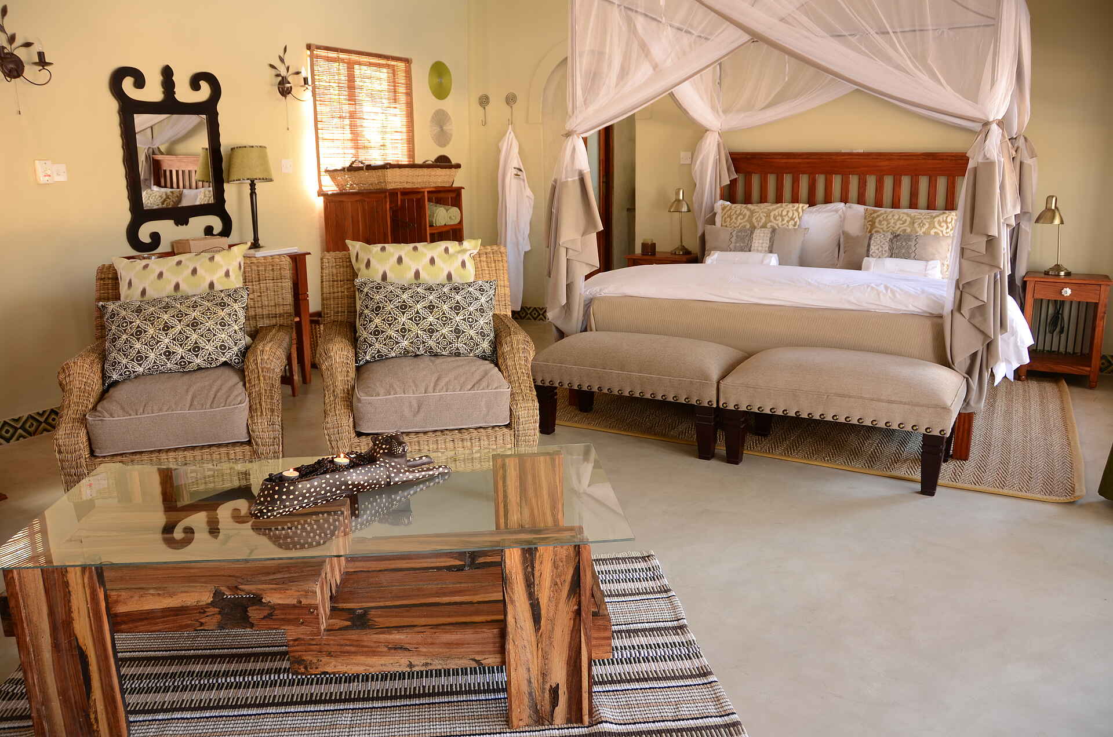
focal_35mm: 27
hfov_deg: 67.5
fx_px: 833
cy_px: 368
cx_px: 556
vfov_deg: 47.7
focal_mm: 18
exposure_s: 1/8
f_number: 3.5
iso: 100
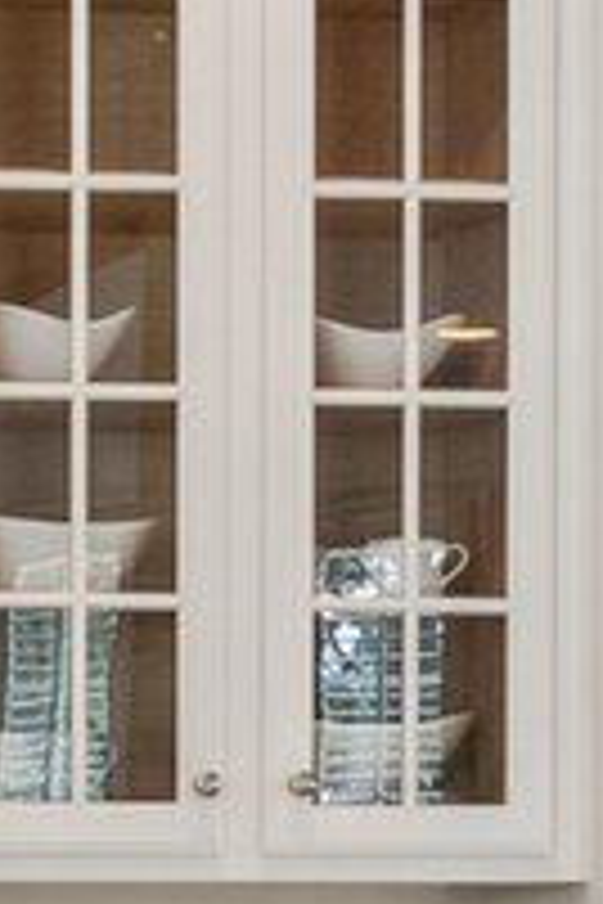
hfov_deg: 9.0
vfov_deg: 14.1
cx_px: -657
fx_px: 3593
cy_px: 911
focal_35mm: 143
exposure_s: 1/125
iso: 640
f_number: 7.1
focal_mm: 14
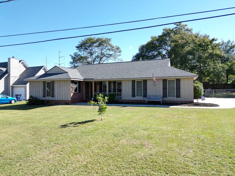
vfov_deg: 56.8
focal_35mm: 24
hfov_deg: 71.6
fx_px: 163
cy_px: 88
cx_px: 118
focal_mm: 6.72
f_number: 1.7
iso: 100
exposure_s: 1/1000
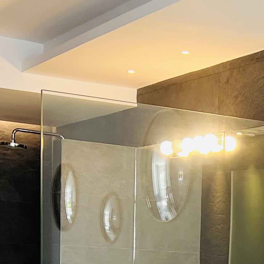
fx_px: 932
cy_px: 373
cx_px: 281
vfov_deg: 15.1
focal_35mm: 108
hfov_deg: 15.7
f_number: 1.5
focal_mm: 5.7
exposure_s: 1/100
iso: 125
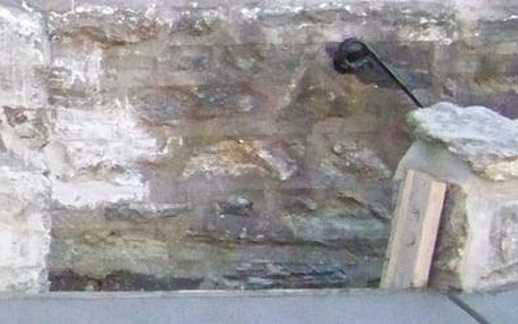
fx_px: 1821
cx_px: -303
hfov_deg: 14.8
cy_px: 269
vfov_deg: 10.1
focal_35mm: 129
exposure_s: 1/500
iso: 800
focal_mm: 5.85
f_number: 2.8
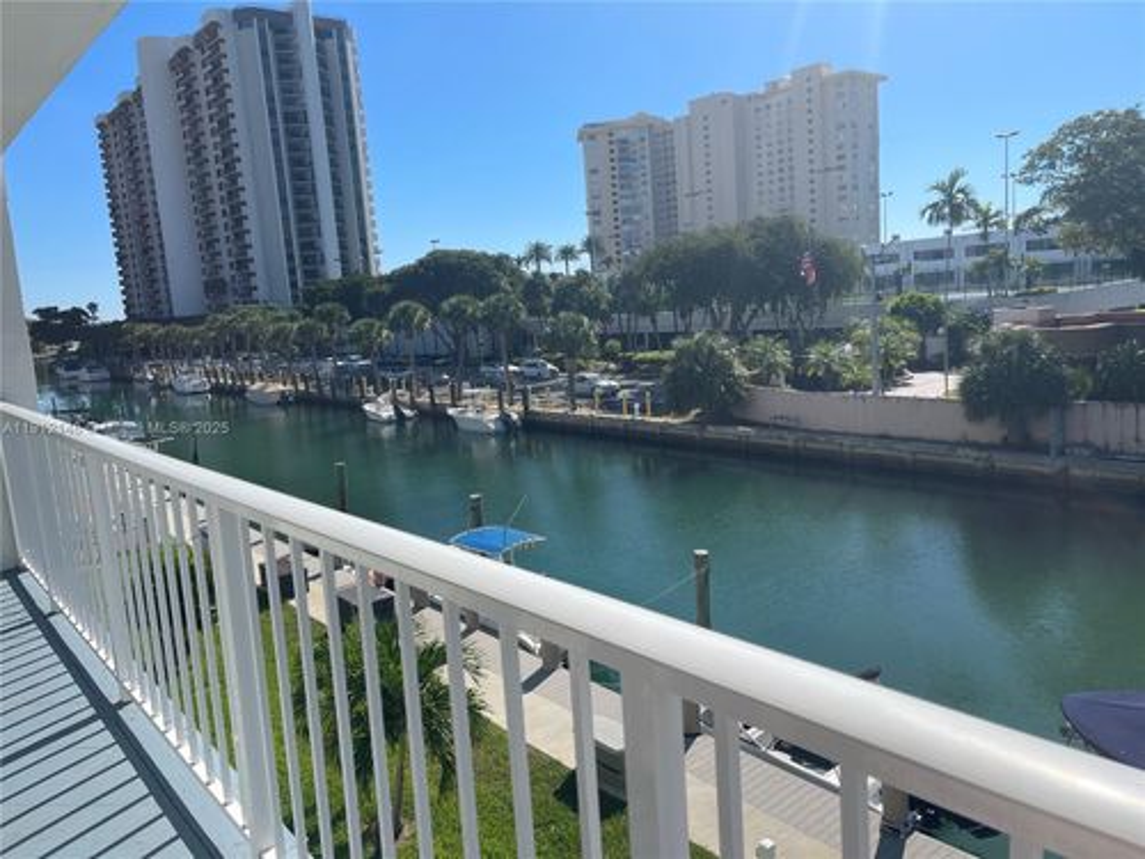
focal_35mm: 25
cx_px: 572
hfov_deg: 69.4
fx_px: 827
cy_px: 430
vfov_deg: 54.9
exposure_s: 1/4902
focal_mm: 5.1
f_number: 1.6
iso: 32
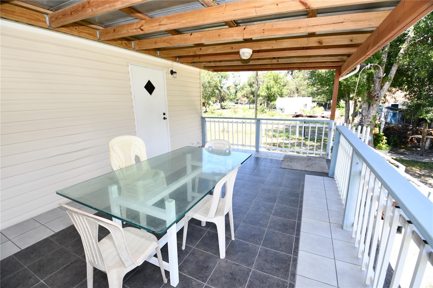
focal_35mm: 15
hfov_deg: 100.4
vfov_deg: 77.2
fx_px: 180
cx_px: 216
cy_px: 144
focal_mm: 10
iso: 200
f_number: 4
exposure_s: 1/250
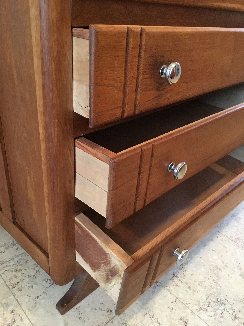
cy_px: 163
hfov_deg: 48.2
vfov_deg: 61.7
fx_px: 273
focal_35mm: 29
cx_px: 122
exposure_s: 1/17
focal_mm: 4.15
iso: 250
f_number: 2.2
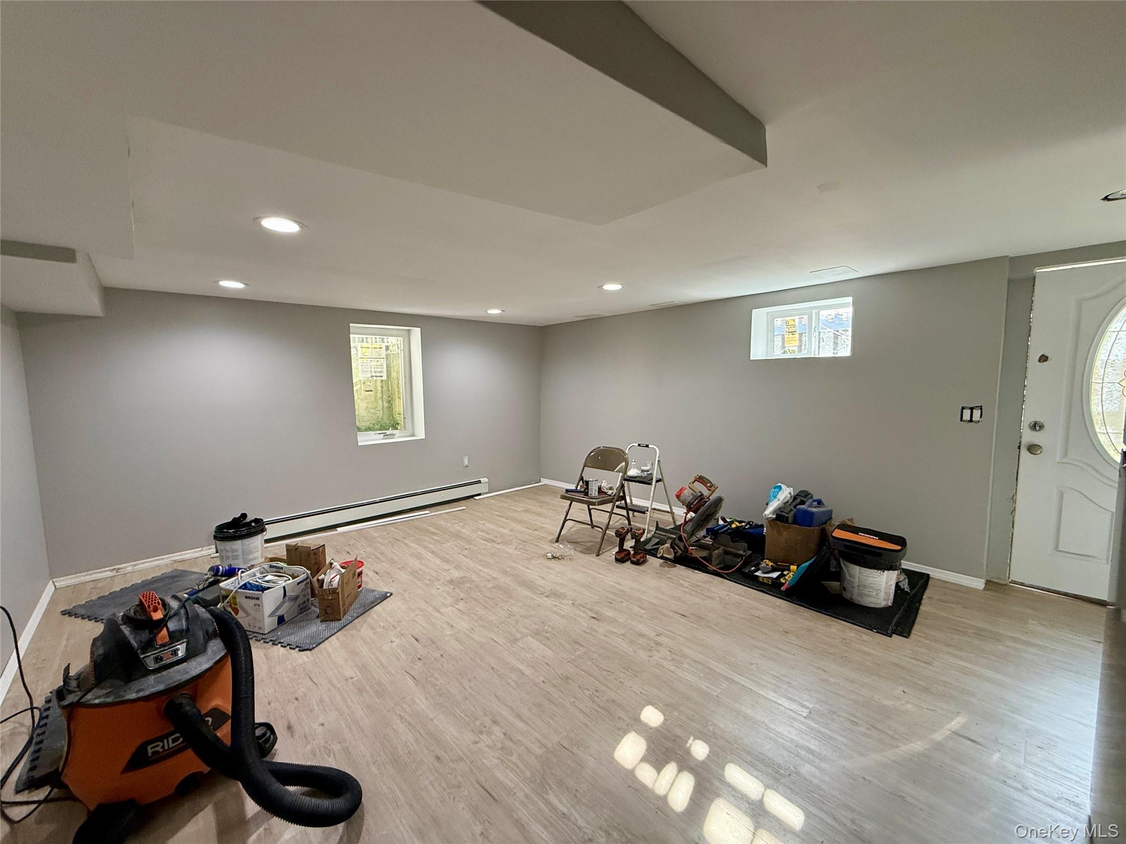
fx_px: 455
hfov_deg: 102.1
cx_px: 563
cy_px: 422
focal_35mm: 14
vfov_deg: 85.7
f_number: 2.2
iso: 200
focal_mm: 2.22
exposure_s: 1/120
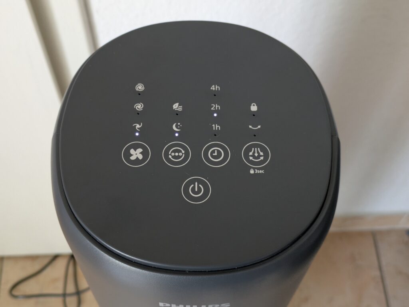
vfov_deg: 28.6
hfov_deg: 37.5
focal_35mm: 51
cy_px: 154
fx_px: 603
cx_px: 204
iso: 204
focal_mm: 5.43
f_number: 1.89
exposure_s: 1/60
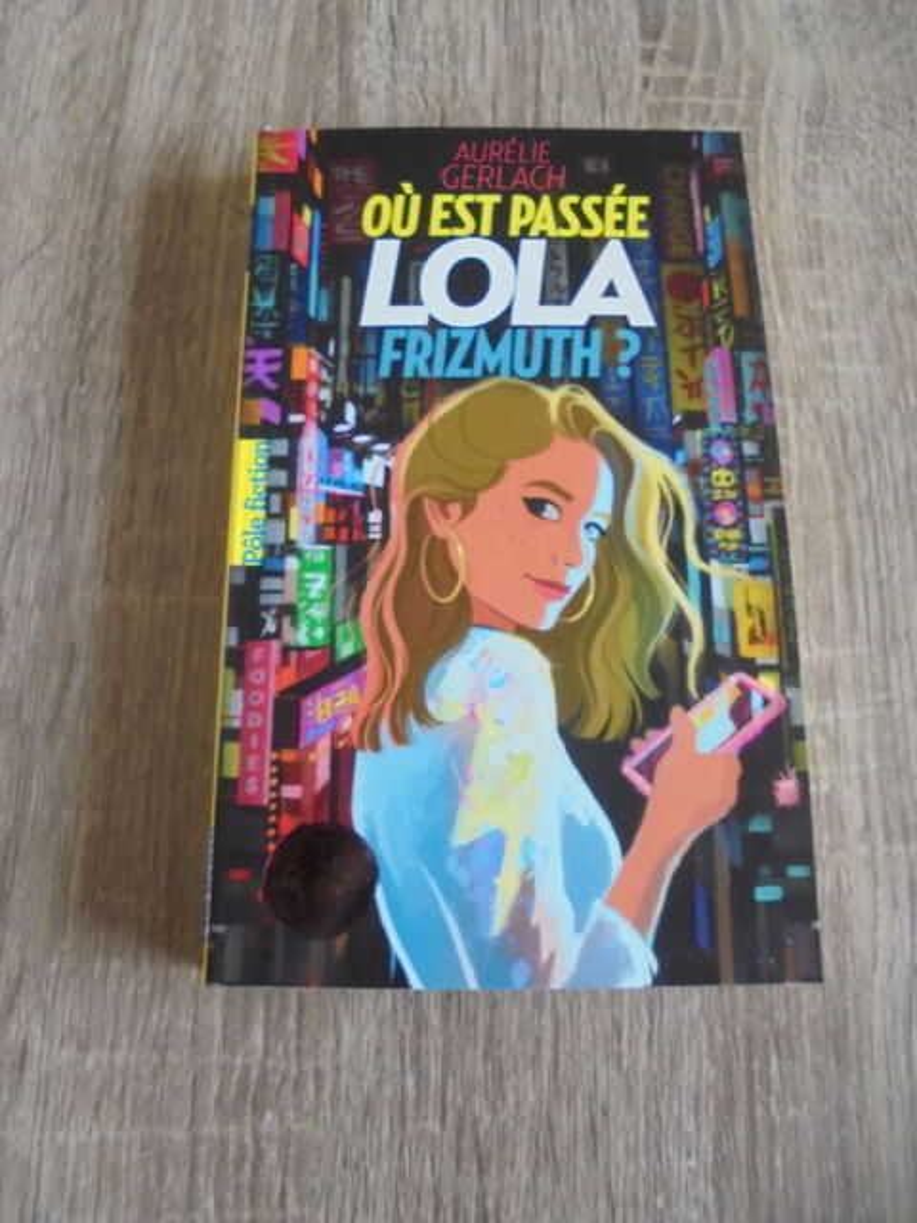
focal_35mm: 26
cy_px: 612
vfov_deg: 67.3
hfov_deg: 53.1
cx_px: 458
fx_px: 918
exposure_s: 1/30
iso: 400
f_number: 3.5
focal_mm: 4.6
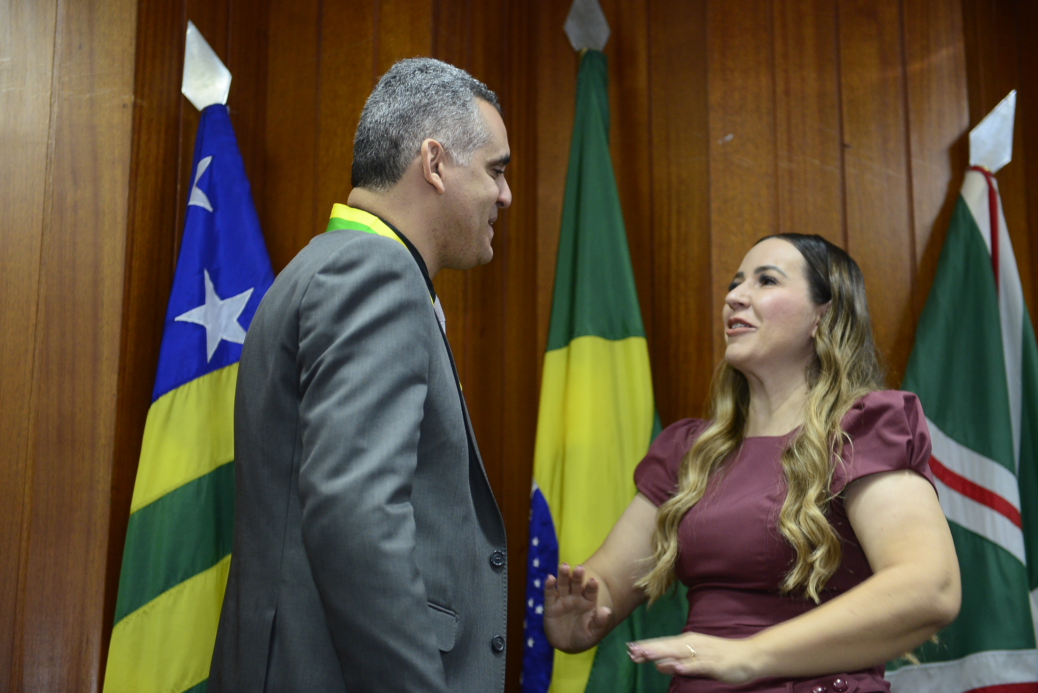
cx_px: 519
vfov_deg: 20.6
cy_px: 346
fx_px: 1904
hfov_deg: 30.5
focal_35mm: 66
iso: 2000
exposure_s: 1/125
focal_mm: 66
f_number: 2.8
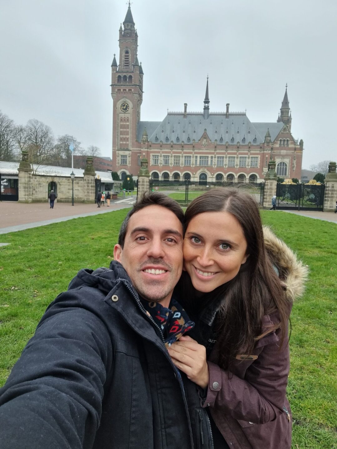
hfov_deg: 54.9
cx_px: 168
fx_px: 325
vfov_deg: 69.4
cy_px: 224
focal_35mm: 25
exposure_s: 1/100
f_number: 2.2
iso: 64
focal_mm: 3.3
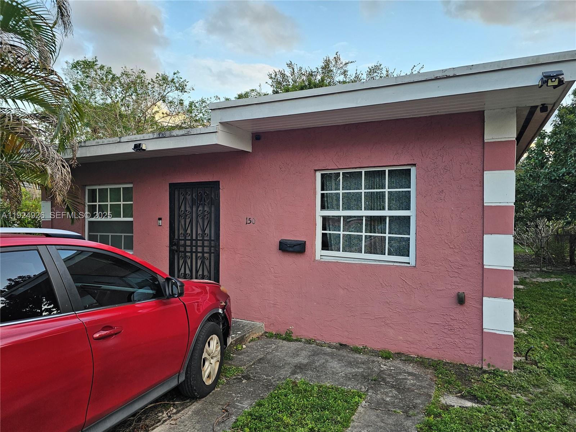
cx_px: 288
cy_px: 216
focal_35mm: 23
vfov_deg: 58.9
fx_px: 383
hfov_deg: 73.9
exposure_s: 1/120
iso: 50
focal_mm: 6.3
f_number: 1.7
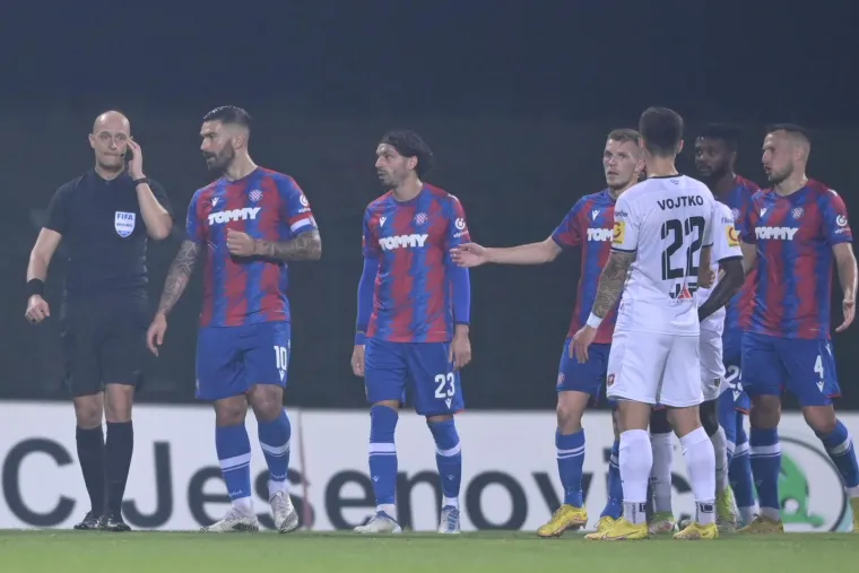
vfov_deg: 3.4
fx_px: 9546
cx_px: 430
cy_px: 286
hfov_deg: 5.2
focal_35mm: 400
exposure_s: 1/4000
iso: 4000
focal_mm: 400
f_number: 2.8
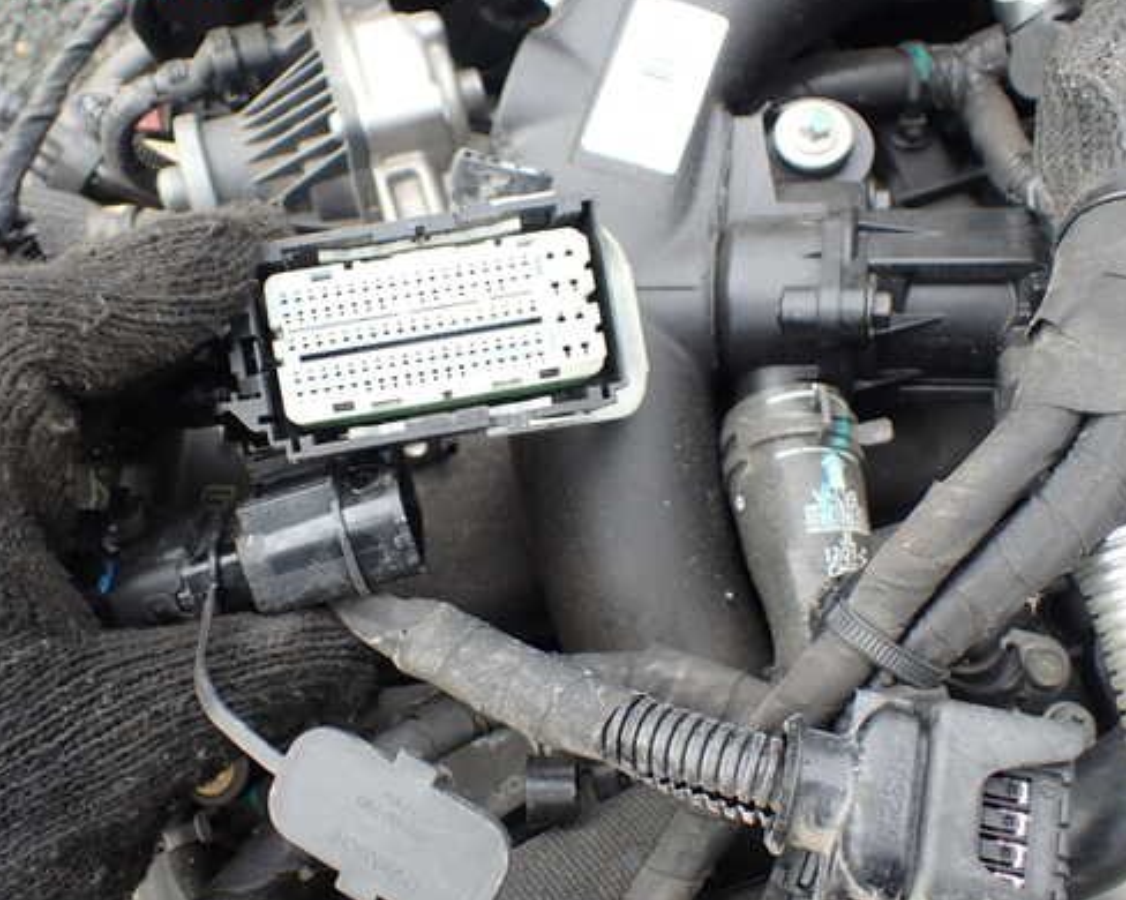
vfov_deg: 41.1
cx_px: 517
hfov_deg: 50.2
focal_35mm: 36
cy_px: 466
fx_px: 1199
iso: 100
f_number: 2.3
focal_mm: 5.4
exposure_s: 1/160
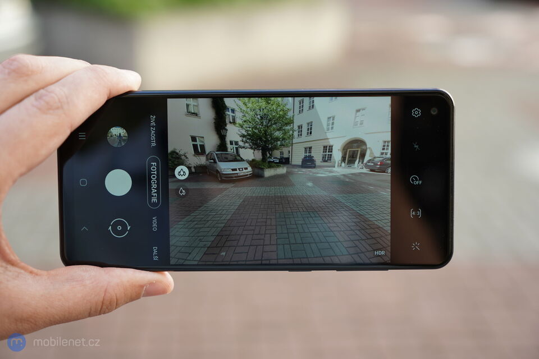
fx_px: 793
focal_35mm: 53
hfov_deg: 37.5
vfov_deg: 25.5
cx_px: 270
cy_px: 180
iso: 200
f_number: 4
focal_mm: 53
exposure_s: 1/160
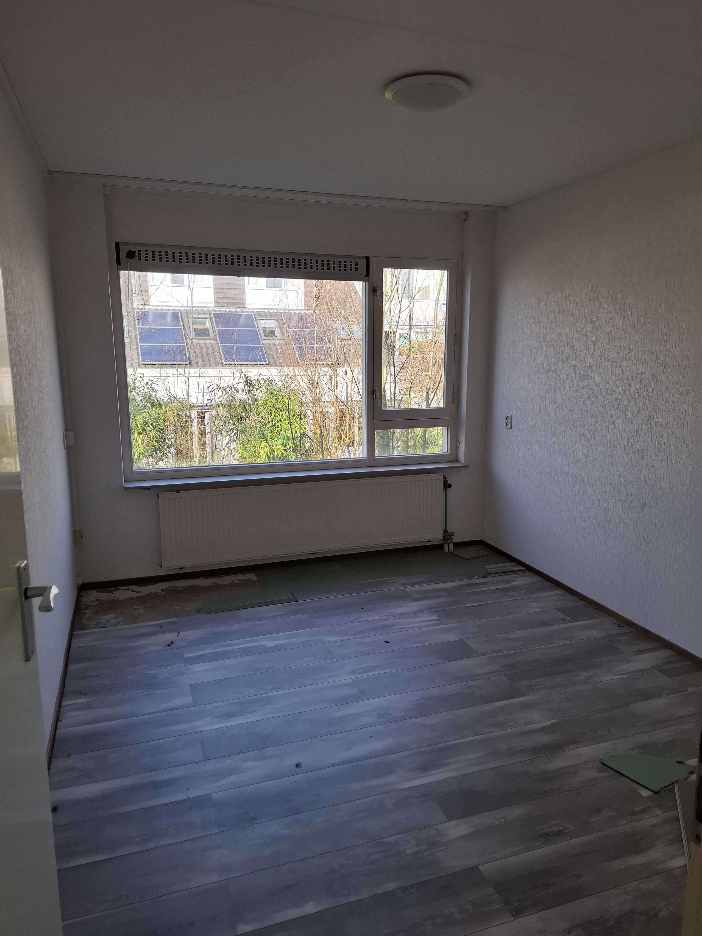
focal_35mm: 23
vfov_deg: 73.9
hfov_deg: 58.9
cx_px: 351
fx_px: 622
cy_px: 468
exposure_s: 1/268
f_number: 1.8
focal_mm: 5.54
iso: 50
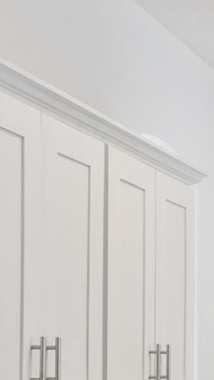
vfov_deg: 21.8
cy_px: 359
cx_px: 586
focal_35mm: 95
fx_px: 958
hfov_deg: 10.2
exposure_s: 1/20
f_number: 10
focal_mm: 16.6
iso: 800
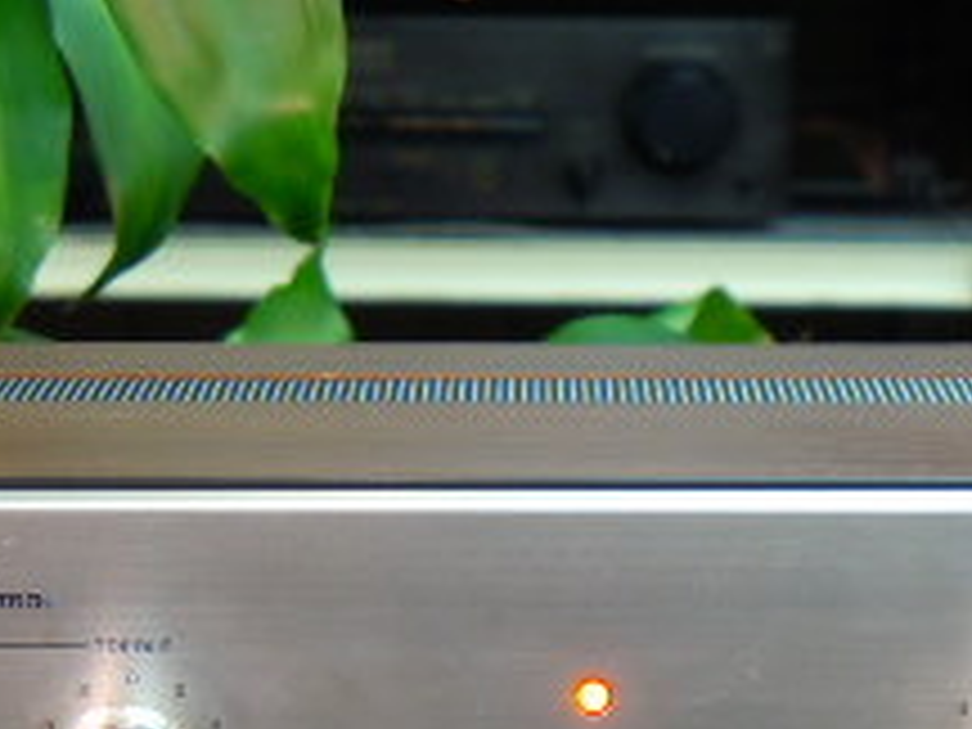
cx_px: 477
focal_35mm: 344
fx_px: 9659
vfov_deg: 4.3
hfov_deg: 5.8
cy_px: 644
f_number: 4.6
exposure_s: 1/3
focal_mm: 20.9
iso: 100
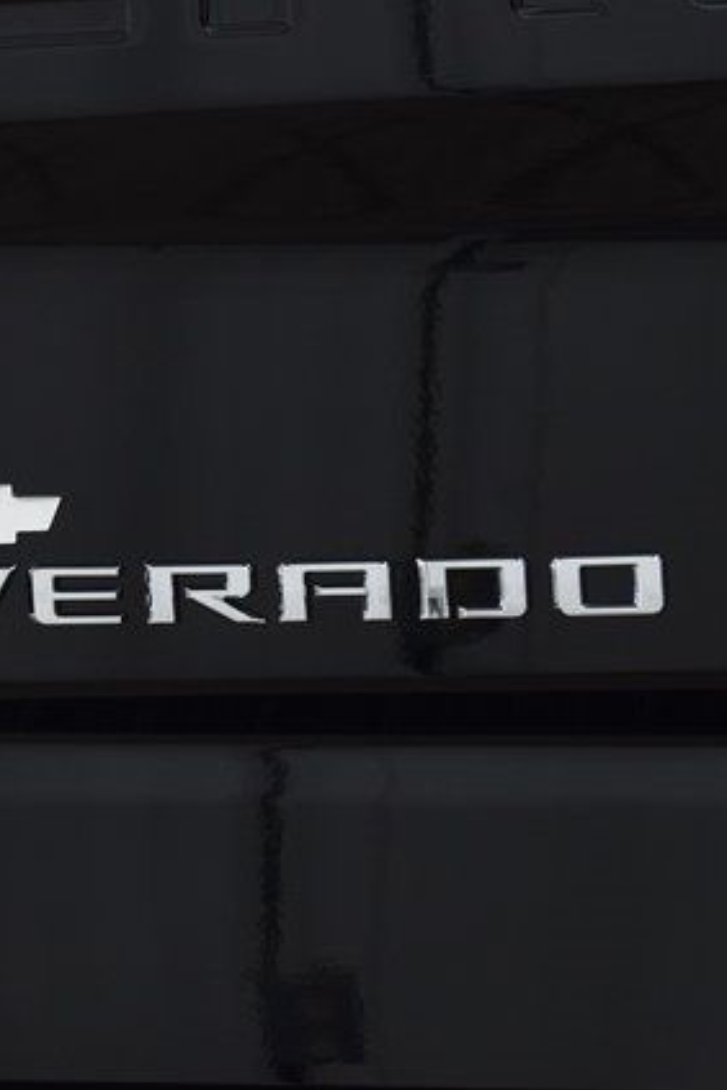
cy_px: 545
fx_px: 4816
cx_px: -8
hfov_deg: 8.6
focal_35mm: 159
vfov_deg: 12.9
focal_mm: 70
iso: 1600
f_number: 5.6
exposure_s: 1/30
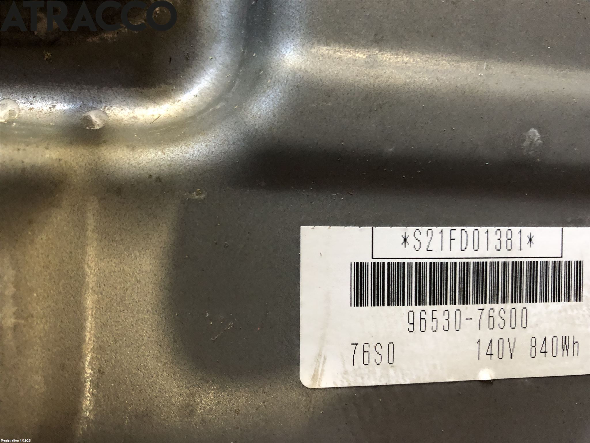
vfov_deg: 49.7
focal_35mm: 28
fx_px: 477
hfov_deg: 63.4
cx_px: 295
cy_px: 222
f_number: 1.8
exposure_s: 1/8
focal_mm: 3.99
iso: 80
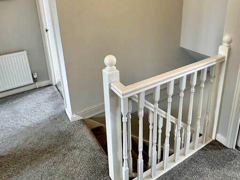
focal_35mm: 28
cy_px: 51
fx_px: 194
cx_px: 128
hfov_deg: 63.4
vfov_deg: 48.3
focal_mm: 2.22
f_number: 2.2
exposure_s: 1/100
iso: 250
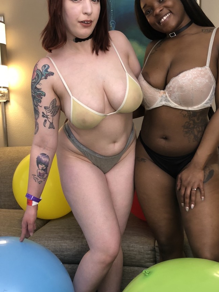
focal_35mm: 42
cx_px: 108
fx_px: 354
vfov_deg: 44.7
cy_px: 165
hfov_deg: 34.4
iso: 40
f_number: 1.8
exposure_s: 1/15
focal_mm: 4
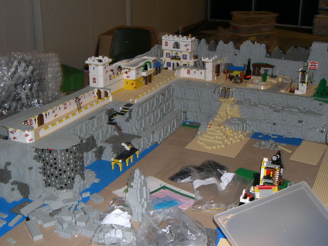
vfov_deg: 30.9
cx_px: 164
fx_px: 445
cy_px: 123
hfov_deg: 40.4
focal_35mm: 47
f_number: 3.1
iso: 100
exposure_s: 1/60
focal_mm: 10.1
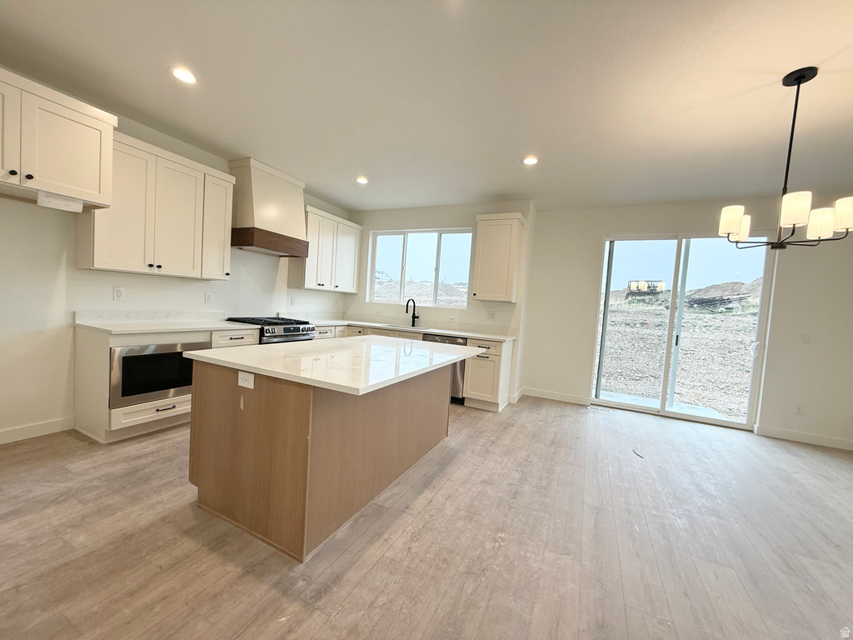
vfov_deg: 85.7
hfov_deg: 102.1
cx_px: 426
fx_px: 345
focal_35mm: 14
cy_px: 320
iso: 100
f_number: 2.2
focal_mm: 2.22
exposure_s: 1/120
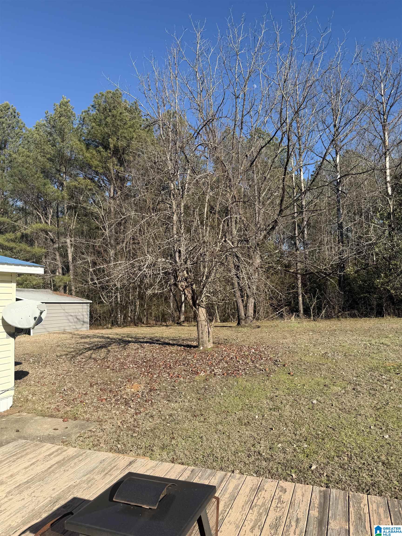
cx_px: 201
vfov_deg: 71.6
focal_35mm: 24
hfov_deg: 56.8
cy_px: 268
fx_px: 372
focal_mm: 6.76
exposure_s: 1/3279
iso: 80
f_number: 1.78
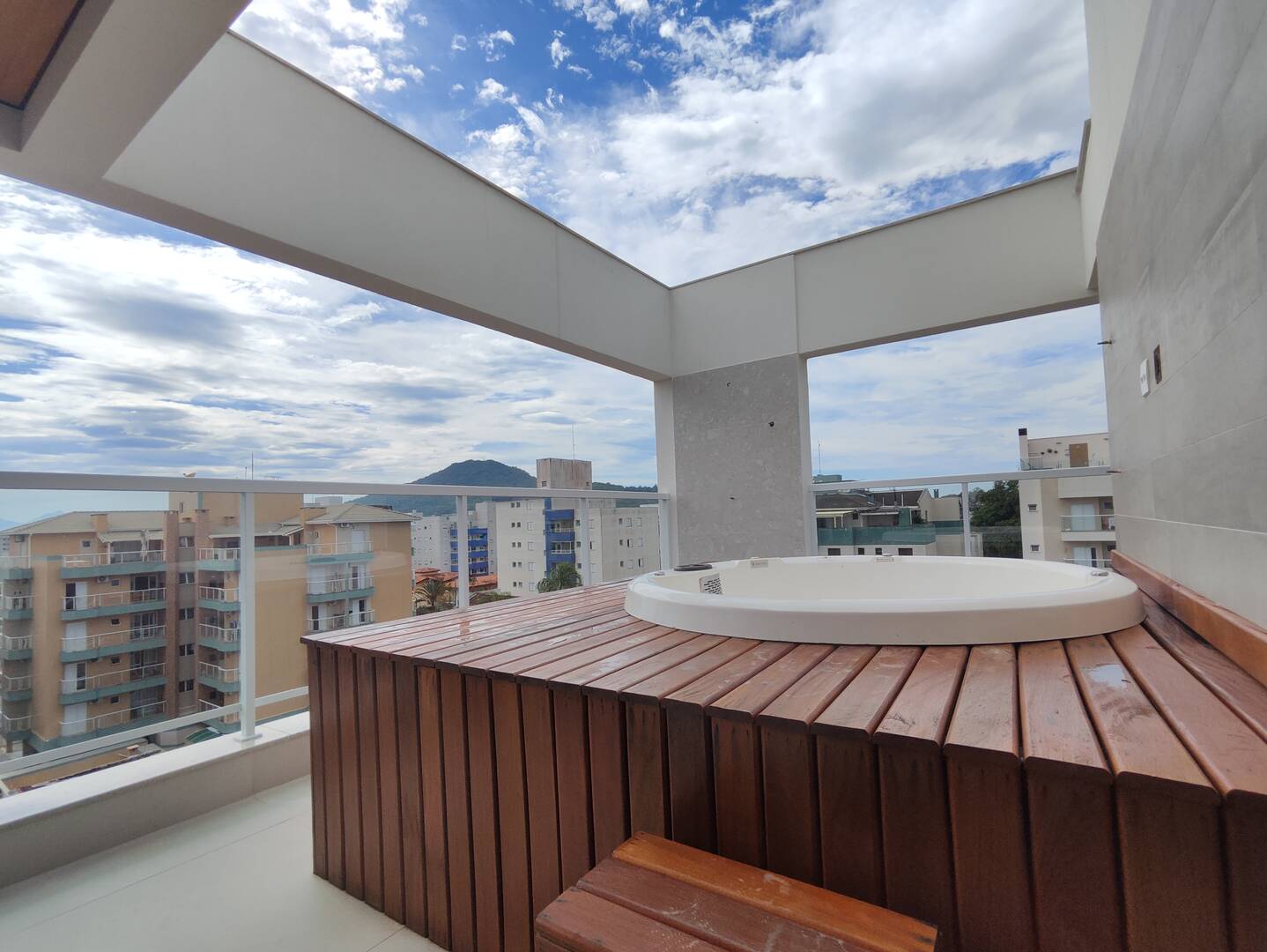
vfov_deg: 78.2
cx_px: 634
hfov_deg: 94.5
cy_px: 476
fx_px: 586
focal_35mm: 16
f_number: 2.2
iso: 50
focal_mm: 1.65
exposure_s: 1/2529
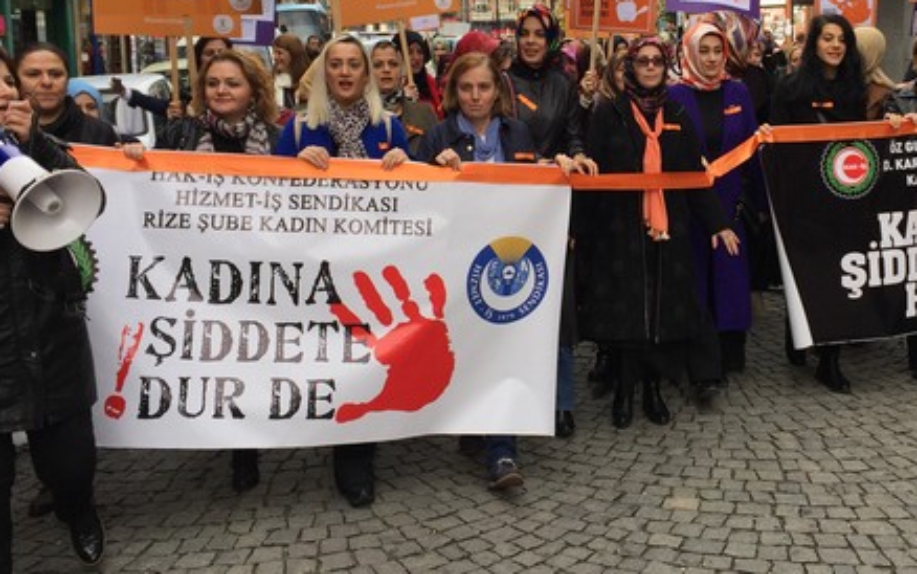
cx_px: 609
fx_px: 1175
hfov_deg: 42.1
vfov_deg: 27.3
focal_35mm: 47
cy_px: 199
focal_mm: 4.15
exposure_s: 1/488
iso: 32
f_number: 2.2
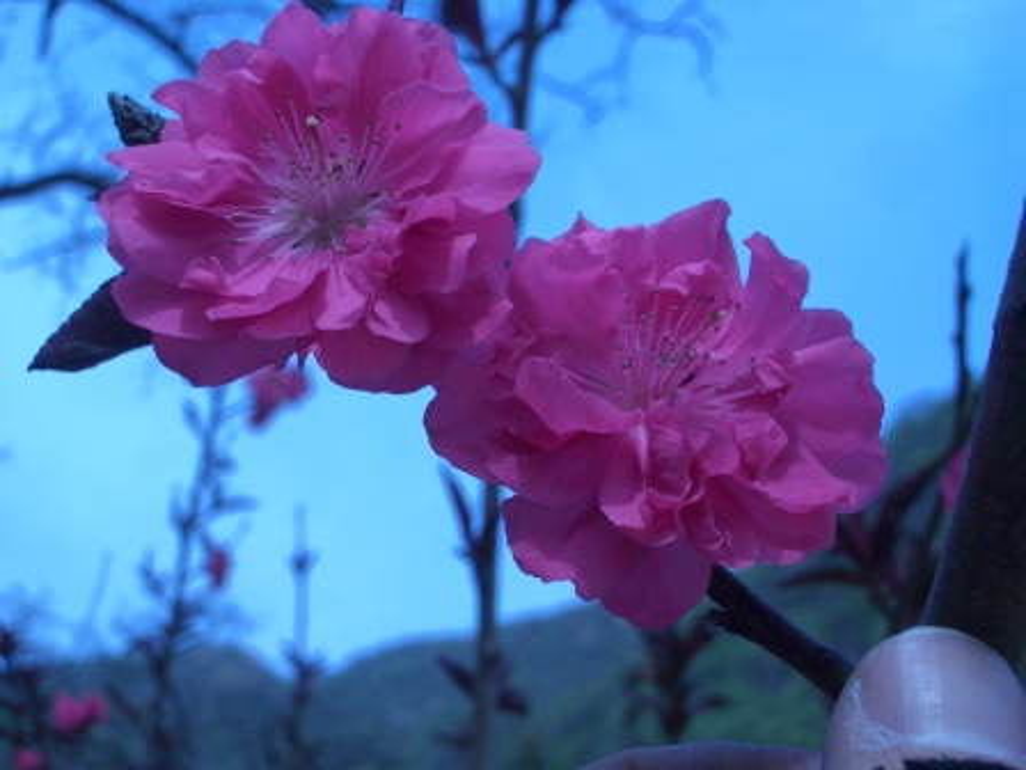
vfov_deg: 23.7
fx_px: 1838
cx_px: 513
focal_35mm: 62
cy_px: 385
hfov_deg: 31.2
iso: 50
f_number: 5.6
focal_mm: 10.2
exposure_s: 1/320
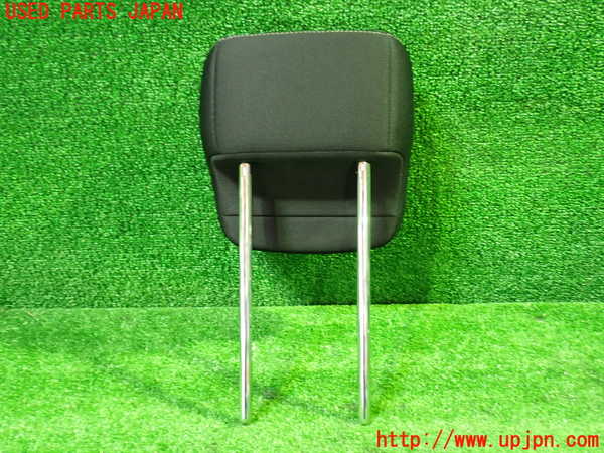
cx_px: 302
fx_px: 523
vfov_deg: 46.8
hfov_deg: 60.0
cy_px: 226
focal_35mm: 30
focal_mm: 5.4
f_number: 2.3
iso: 800
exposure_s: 1/20
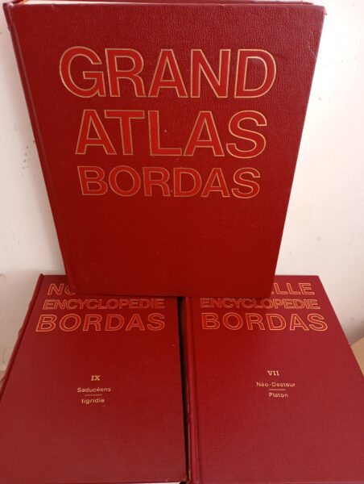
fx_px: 391
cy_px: 242
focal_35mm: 28
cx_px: 182
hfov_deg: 49.9
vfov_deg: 63.4
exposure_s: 1/33.3
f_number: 1.8
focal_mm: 4.27
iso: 657
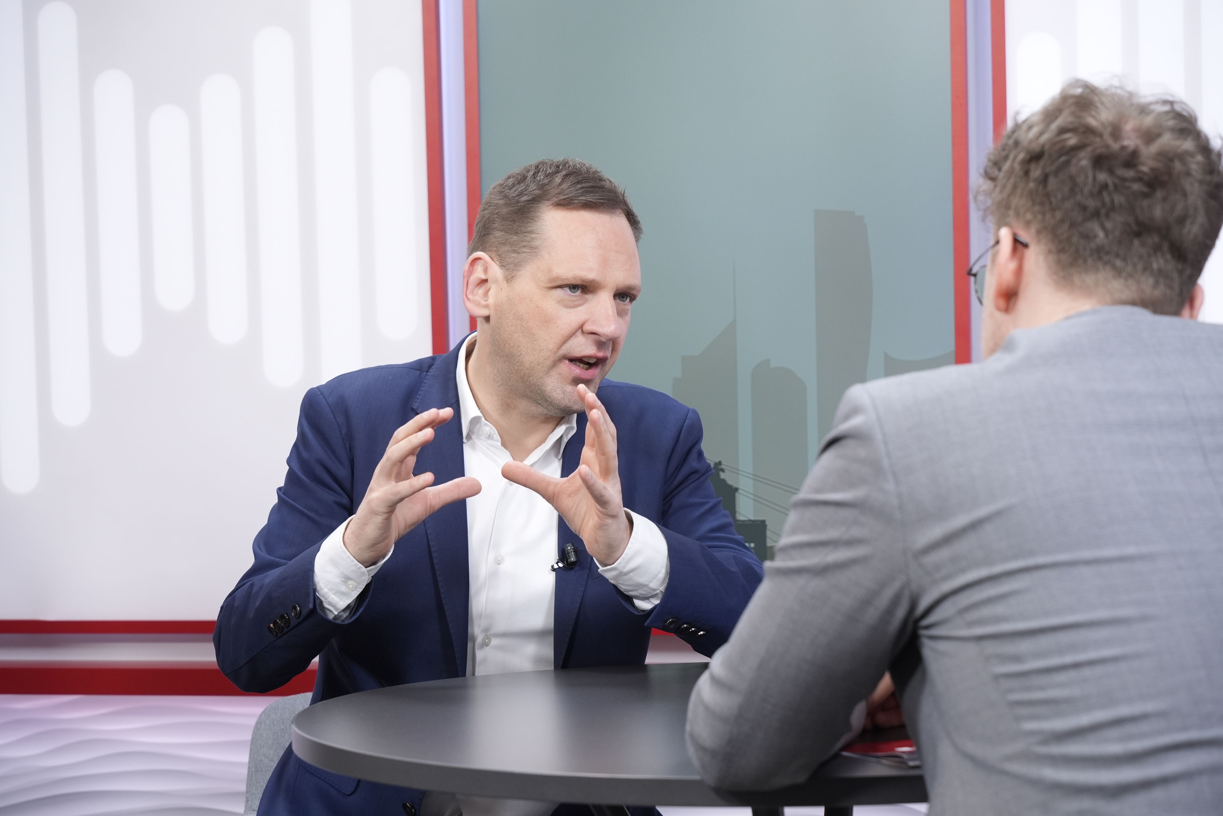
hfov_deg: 23.1
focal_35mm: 88
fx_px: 2989
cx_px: 612
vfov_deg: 15.5
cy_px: 408
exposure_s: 1/200
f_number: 5.6
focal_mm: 88
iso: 1250
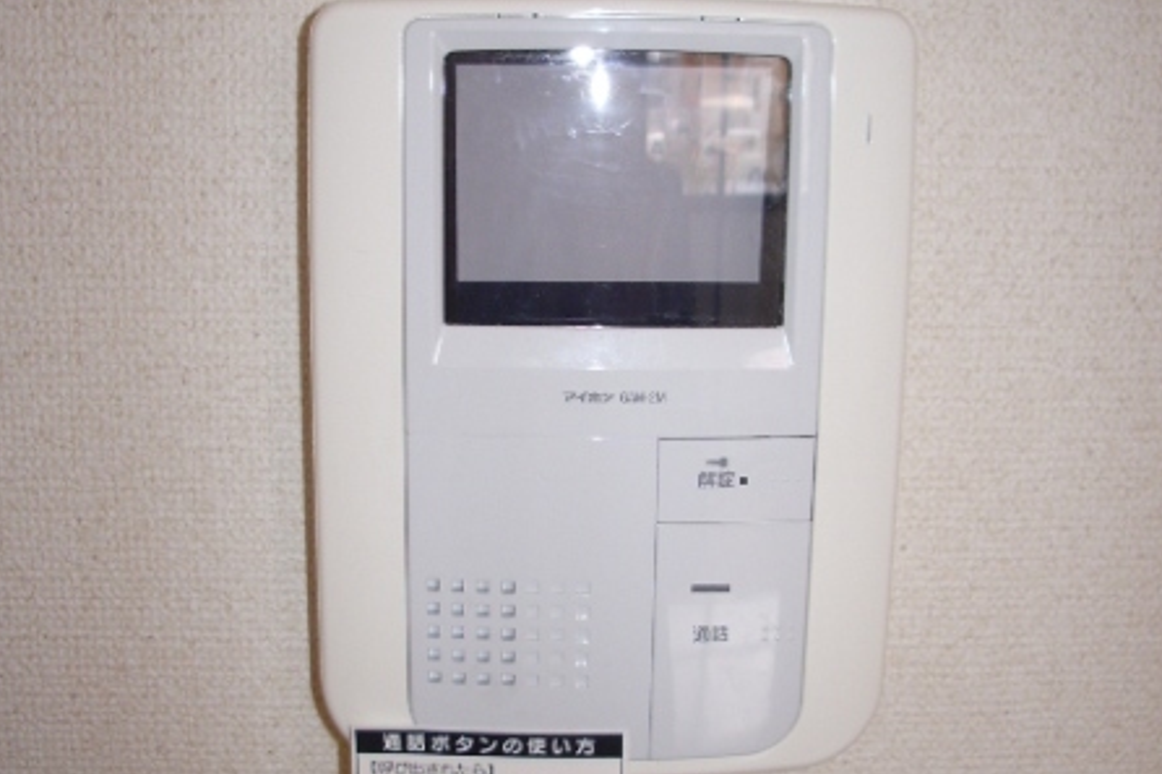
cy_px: 404
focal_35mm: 49
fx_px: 1581
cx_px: 581
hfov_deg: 40.4
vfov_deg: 27.5
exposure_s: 1/40
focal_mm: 5.8
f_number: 2.6
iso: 80
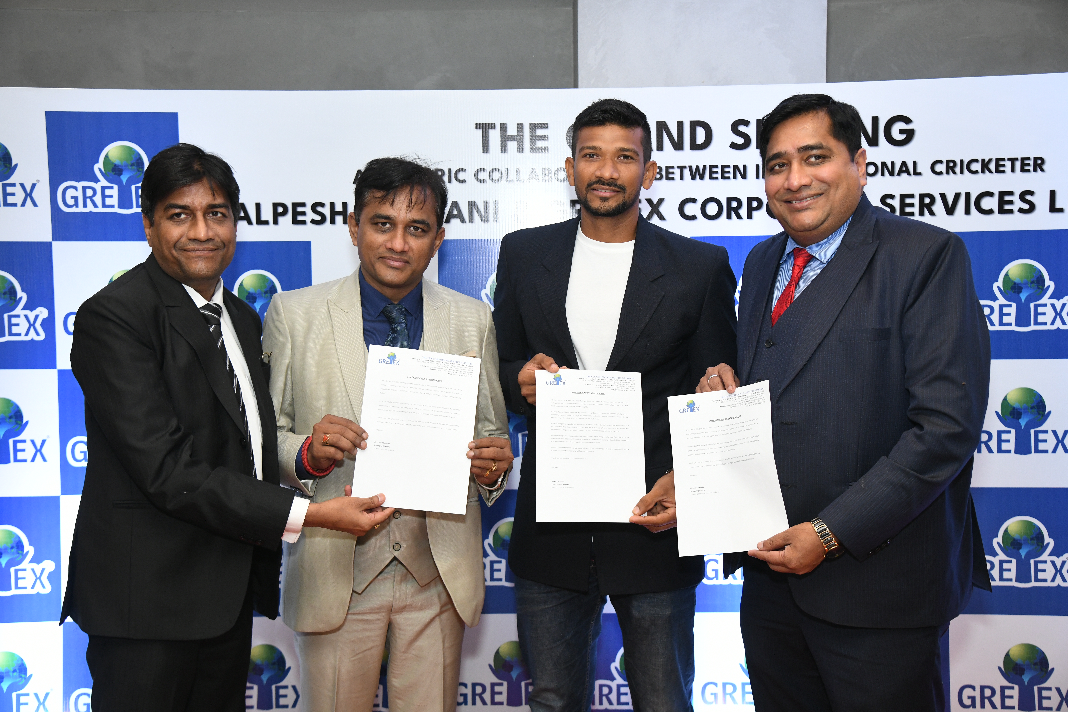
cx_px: 534
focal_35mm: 44
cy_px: 356
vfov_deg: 30.5
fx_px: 1305
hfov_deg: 44.5
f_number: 5
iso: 2000
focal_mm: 44
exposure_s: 1/160
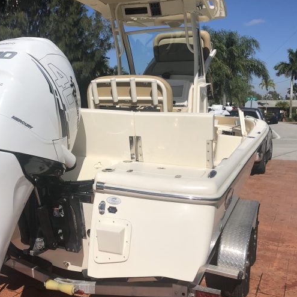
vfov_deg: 41.8
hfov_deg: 41.3
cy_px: 139
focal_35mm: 40
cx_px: 97
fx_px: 388
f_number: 1.8
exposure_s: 1/6897
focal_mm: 3.99
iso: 20
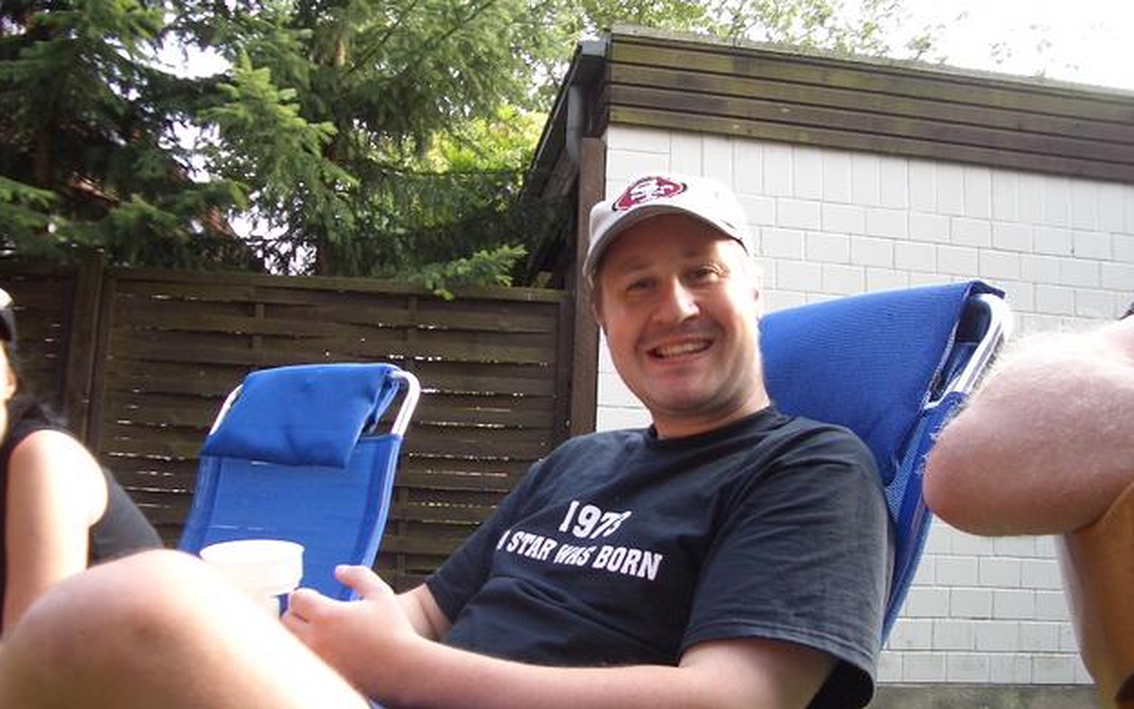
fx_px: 1175
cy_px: 421
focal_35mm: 38
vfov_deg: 33.5
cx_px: 568
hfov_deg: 51.5
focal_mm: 5.8
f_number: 2.6
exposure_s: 1/125
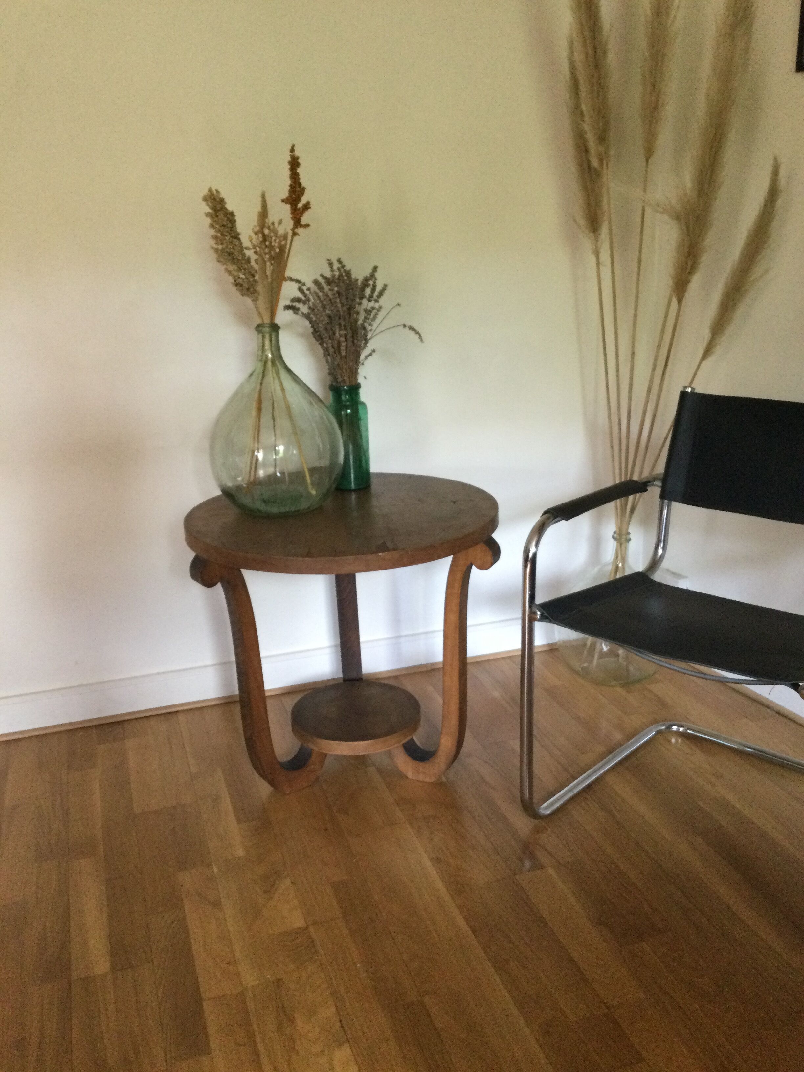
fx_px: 960
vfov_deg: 58.4
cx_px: 402
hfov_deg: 45.4
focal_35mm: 31
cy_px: 536
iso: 250
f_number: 2.4
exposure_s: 1/20
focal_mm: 3.3
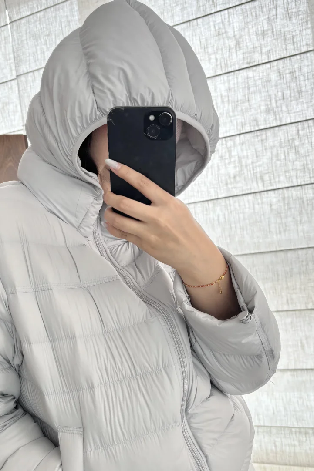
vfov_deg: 53.0
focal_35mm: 36
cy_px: 263
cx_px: 137
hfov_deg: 36.8
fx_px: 471
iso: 100
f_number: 1.6
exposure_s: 1/121
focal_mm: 5.96
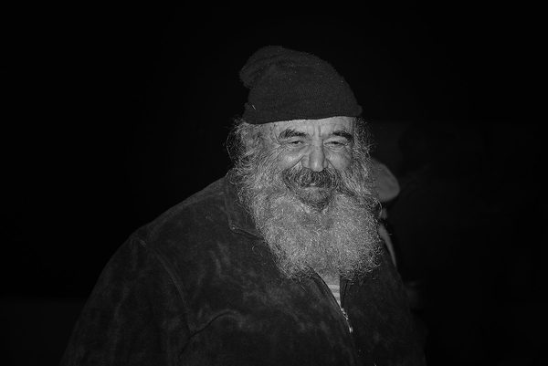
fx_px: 1417
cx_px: 274
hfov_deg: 21.9
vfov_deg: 14.7
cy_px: 183
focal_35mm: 93
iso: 100
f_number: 5.3
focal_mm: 62
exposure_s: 1/60
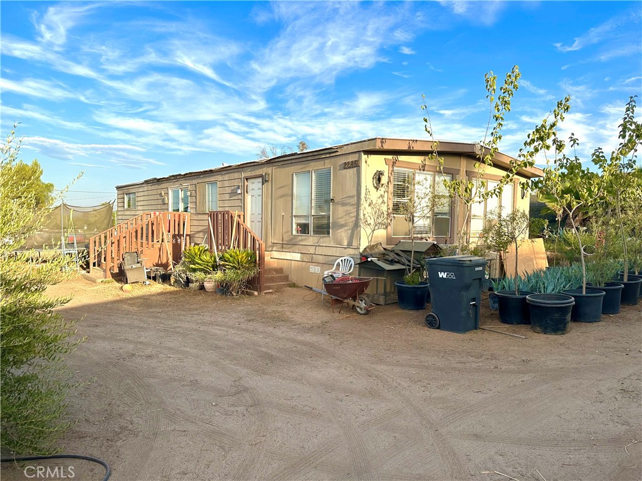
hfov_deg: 71.6
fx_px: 445
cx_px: 321
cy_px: 240
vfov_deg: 56.8
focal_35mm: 24
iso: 80
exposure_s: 1/1779
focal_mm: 6.86
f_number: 1.78
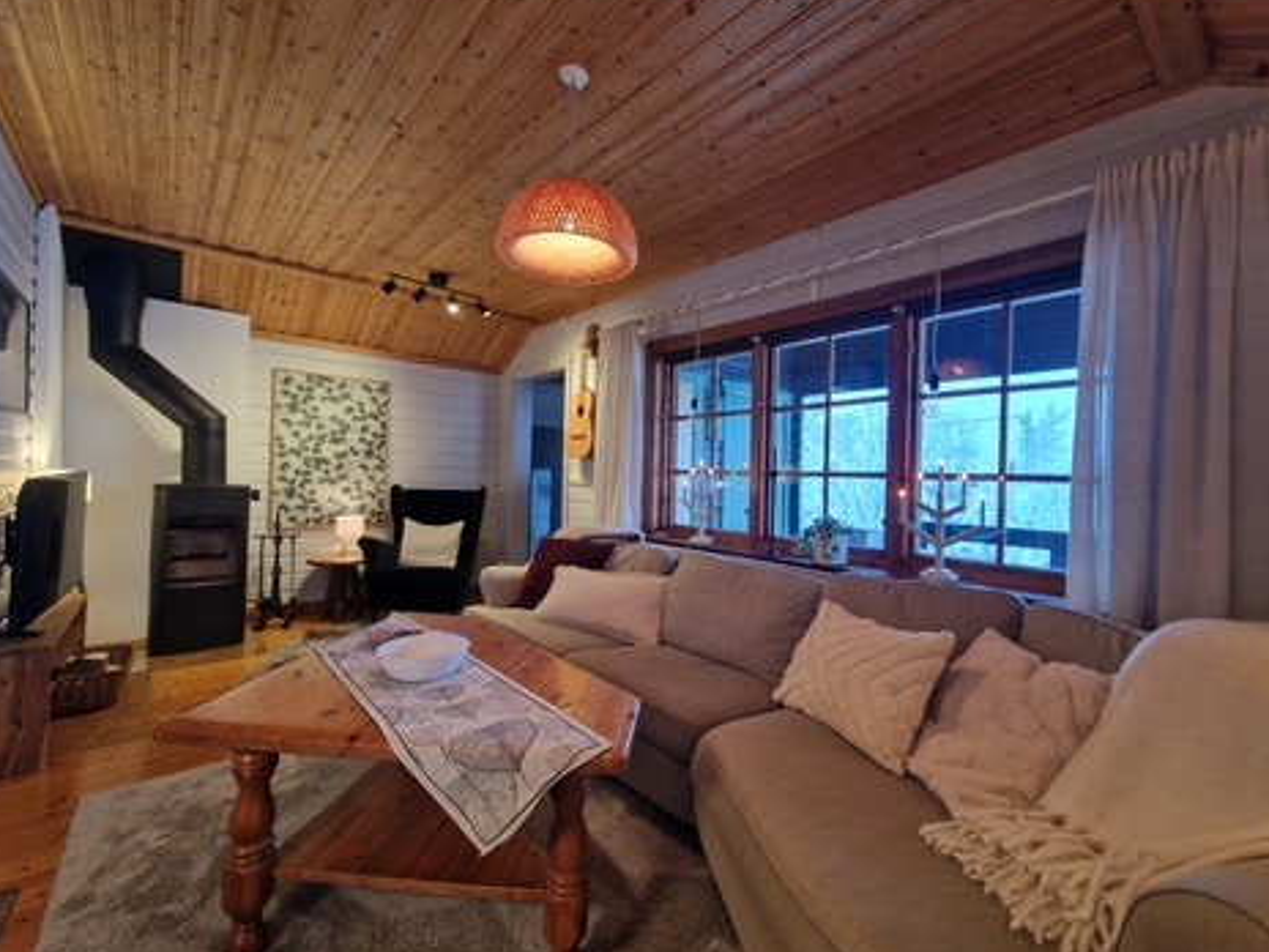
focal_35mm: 14
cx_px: 662
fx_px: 513
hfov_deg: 102.0
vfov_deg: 85.7
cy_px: 472
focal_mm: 2.2
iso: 400
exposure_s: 1/50
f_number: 2.2
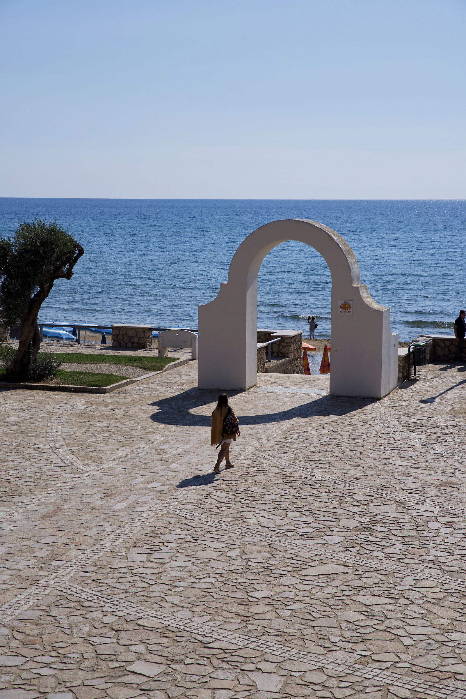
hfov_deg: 19.5
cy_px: 350
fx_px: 1358
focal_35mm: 70
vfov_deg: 28.8
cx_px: 233
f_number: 8
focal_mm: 70
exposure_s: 1/800
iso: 100
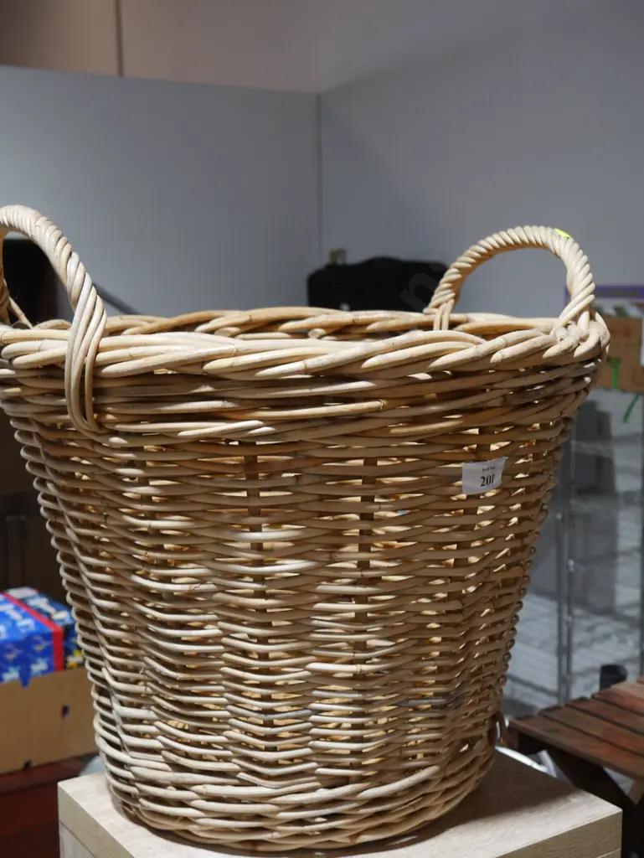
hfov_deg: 30.3
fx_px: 1190
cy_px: 429
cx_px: 322
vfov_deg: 39.6
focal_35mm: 48
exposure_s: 1/60
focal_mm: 24
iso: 500
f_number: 5.2
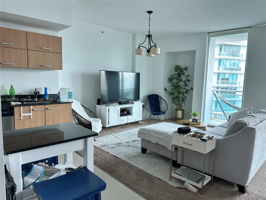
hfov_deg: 71.6
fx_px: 184
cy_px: 100
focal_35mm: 24
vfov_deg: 56.8
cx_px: 133
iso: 80
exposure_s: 1/121
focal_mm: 6.86
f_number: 1.78
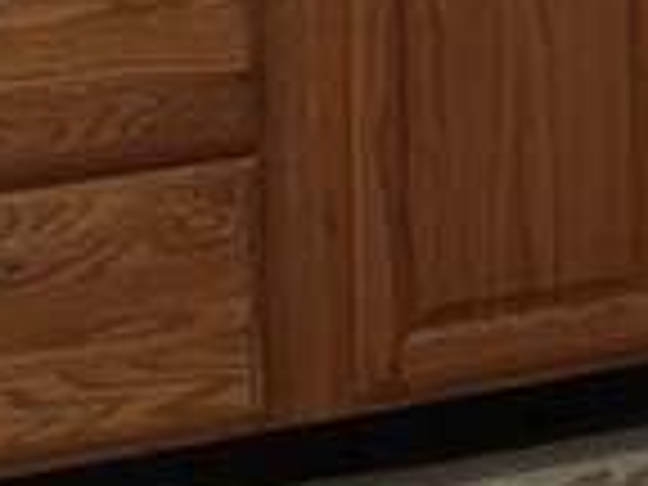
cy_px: -819
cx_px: 1346
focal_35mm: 206
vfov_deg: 6.7
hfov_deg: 9.0
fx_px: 3856
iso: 32
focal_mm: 4.15
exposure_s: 1/40
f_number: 2.2
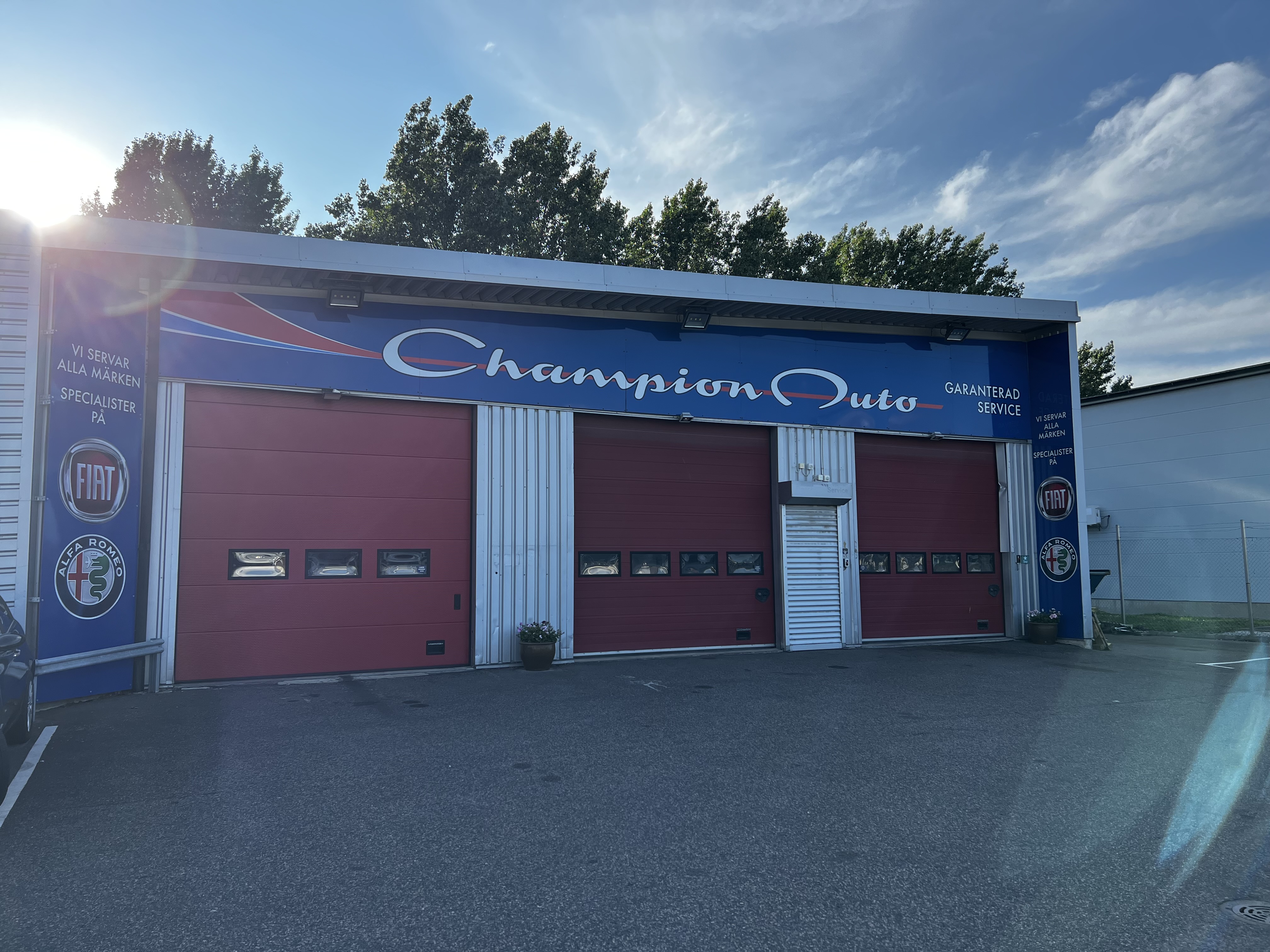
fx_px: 954
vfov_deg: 53.1
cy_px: 476
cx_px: 635
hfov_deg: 67.3
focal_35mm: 26
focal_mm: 5.7
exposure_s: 1/2299
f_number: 1.5
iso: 50
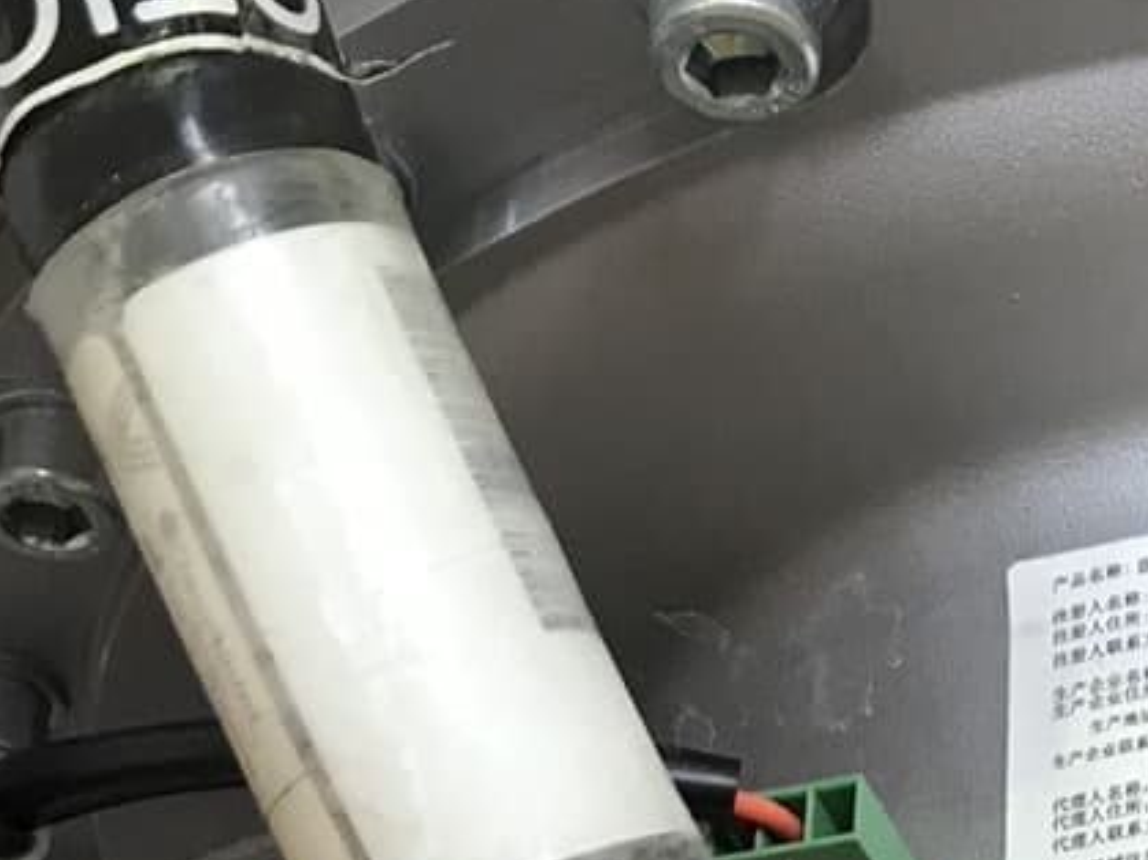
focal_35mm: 107
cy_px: 1142
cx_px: 1304
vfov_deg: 13.3
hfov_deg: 17.7
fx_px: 3548
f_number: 1.8
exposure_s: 1/20
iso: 40
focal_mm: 3.99
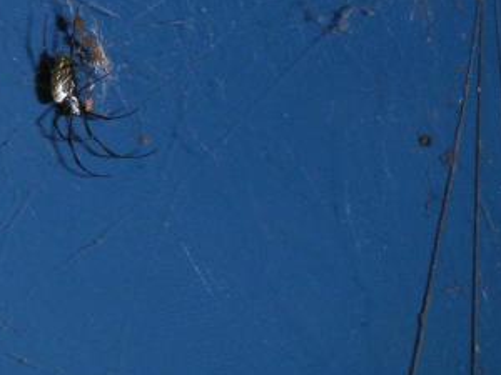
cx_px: 80
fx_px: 3430
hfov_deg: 8.3
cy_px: 73
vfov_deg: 6.3
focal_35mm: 237
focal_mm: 17.1
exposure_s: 1/111
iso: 160
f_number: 3.6
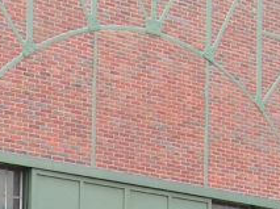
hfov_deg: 12.8
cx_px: -198
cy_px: 351
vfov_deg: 9.9
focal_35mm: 143
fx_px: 1155
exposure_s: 1/80
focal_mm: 5.8
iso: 50
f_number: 5.6
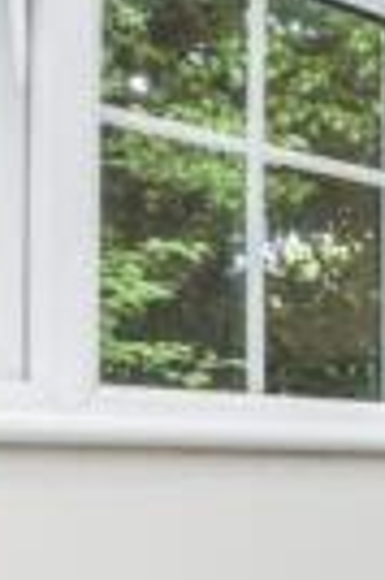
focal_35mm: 78
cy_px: 491
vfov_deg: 25.4
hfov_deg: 12.4
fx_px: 1254
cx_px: 1008
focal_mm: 16
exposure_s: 1/60
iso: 800
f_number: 9
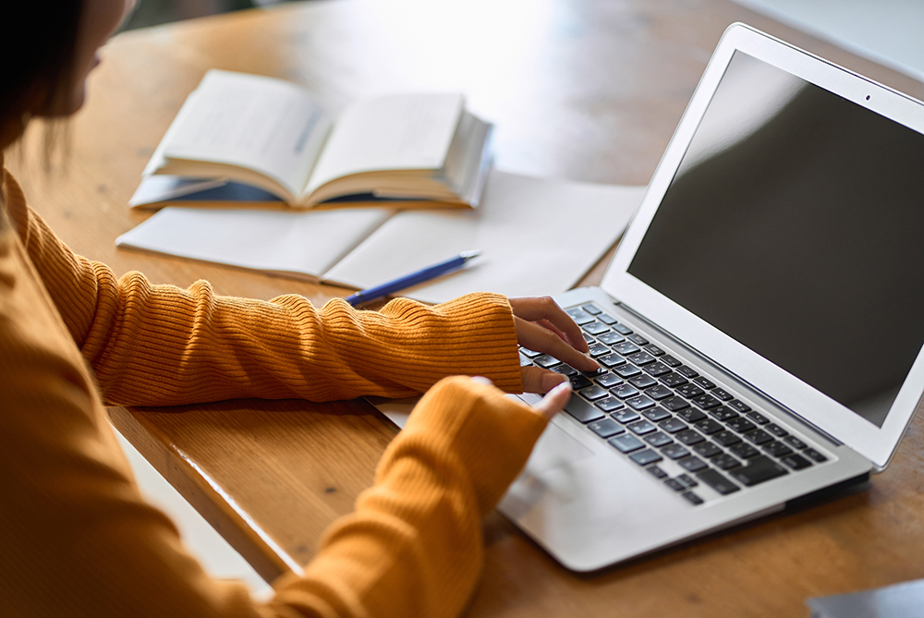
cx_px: 462
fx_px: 2184
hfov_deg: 23.9
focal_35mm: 85
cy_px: 309
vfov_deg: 16.1
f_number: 2
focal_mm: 85
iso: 500
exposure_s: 1/100
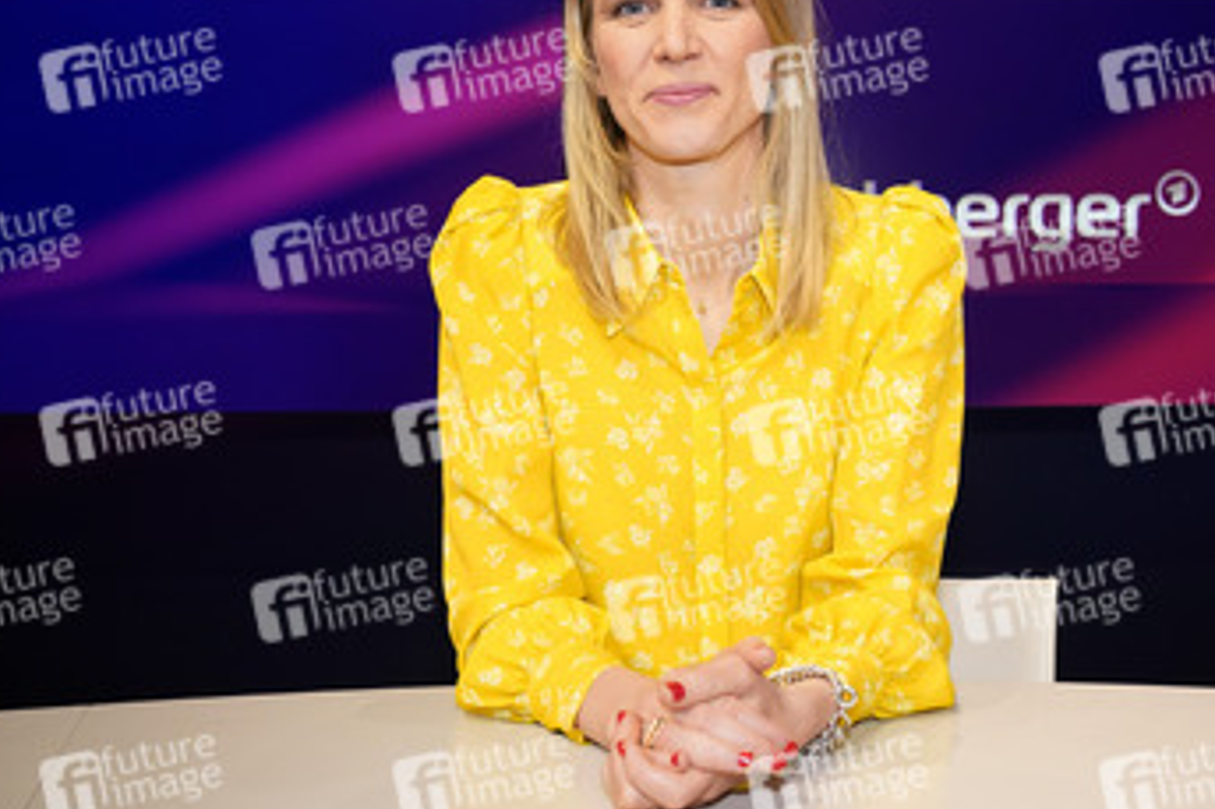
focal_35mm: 42
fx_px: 1417
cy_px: 336
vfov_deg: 31.8
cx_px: 743
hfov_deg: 46.1
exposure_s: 1/160
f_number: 5
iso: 2000
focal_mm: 32
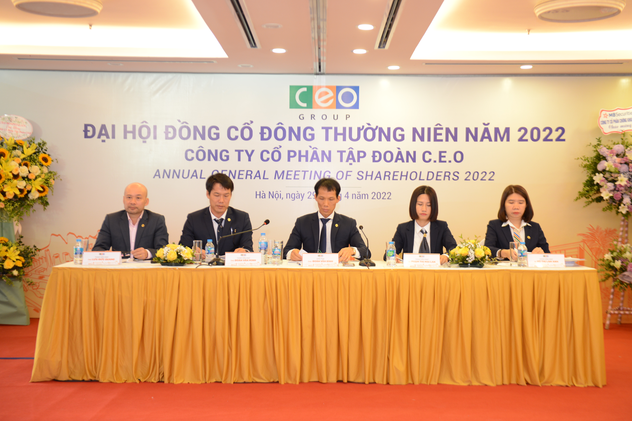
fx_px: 878
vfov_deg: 27.0
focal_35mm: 50
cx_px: 316
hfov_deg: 39.6
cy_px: 210
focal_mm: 50
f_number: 2.8
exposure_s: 1/60
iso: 560
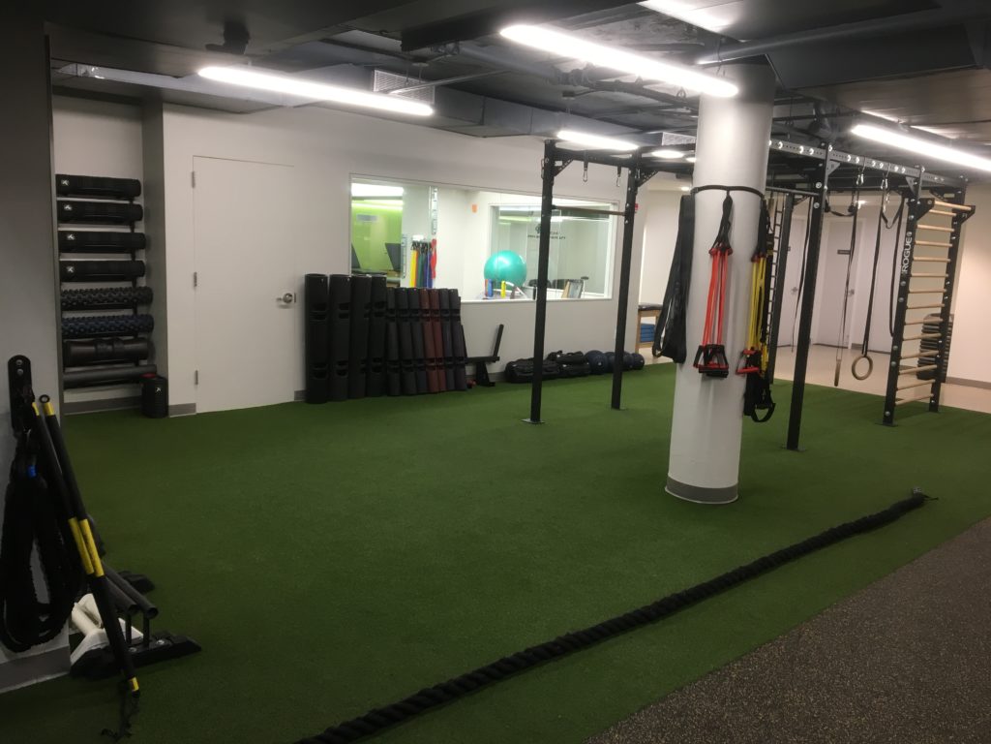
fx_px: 830
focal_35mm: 29
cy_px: 372
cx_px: 496
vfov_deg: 48.2
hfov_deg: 61.7
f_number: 2.2
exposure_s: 1/30
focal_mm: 4.15
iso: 64
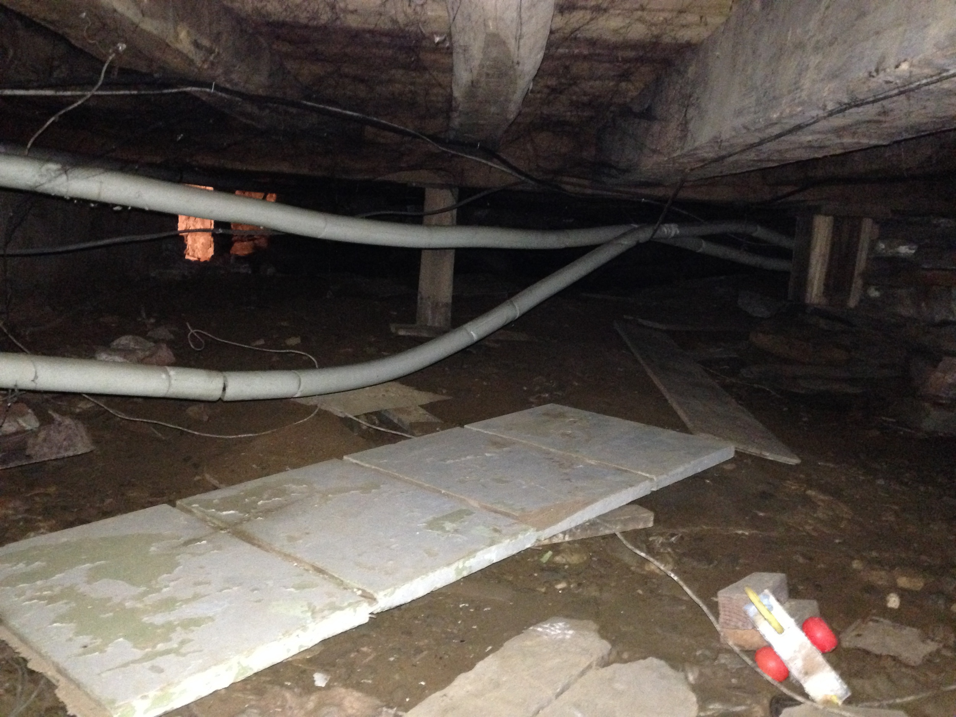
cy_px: 358
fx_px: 911
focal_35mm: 33
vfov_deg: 42.9
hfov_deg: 55.4
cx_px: 478
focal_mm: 4.12
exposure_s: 1/16
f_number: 2.4
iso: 640
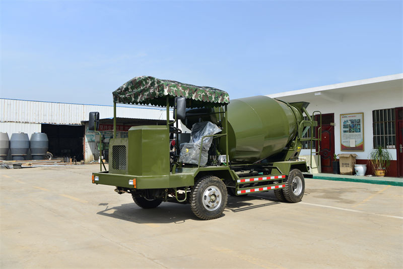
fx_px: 381
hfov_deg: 55.8
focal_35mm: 34
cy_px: 134
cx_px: 202
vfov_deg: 38.9
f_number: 7.1
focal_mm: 34
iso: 250
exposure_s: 1/320
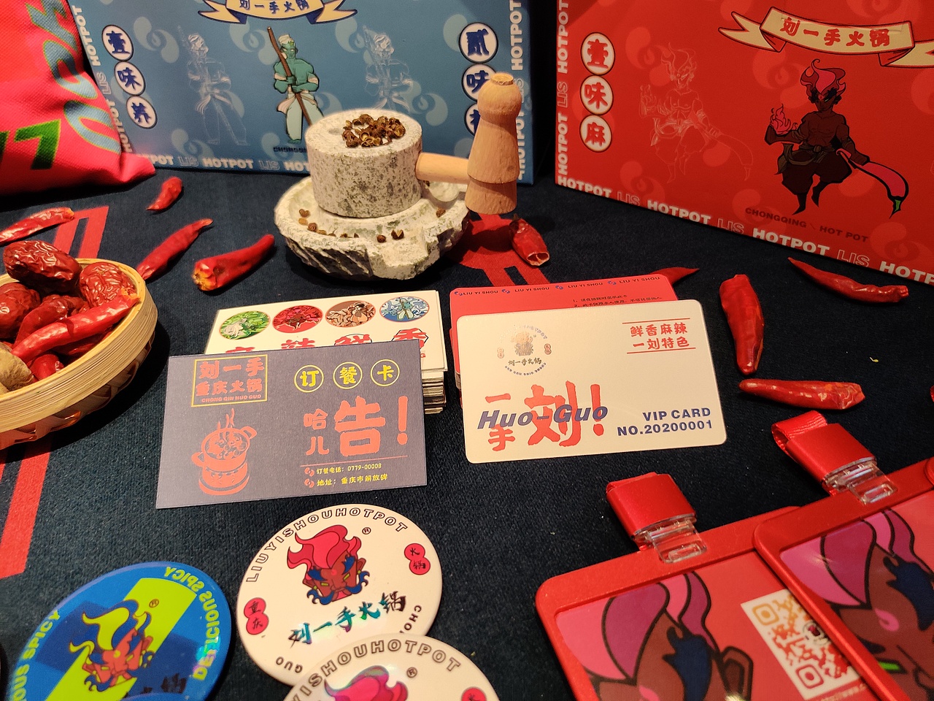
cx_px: 467
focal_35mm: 27
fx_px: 729
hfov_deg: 65.3
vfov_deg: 51.4
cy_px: 350
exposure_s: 1/100
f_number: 1.65
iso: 160
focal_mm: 4.75
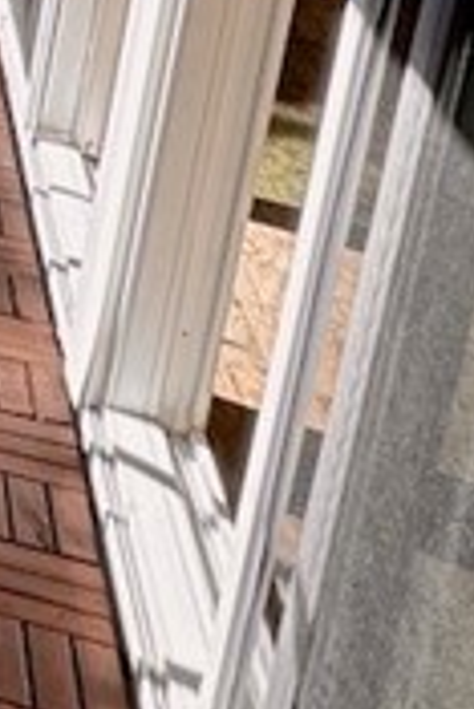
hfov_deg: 11.0
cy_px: -255
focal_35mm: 85
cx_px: -920
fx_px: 1675
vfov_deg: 21.3
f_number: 2.2
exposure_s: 1/328
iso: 40
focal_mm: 2.22
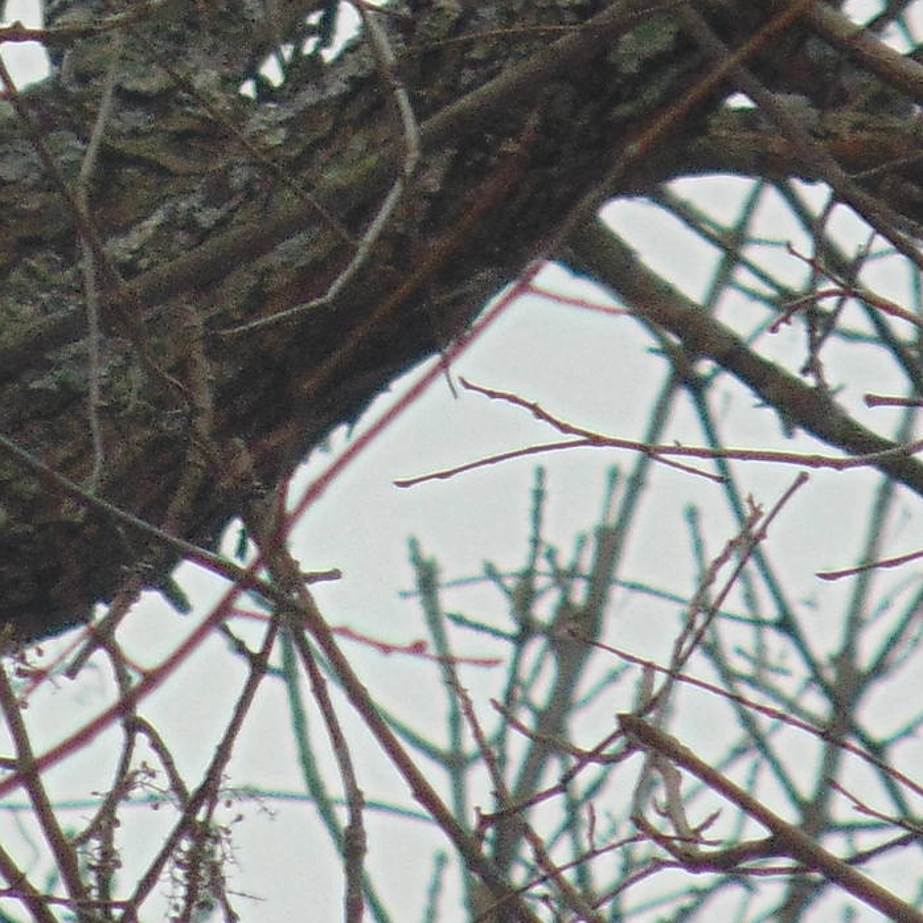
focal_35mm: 1175
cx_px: -65
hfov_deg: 1.5
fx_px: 35446
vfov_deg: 1.5
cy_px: 346
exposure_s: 1/125
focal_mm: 104
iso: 100
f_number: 5.9
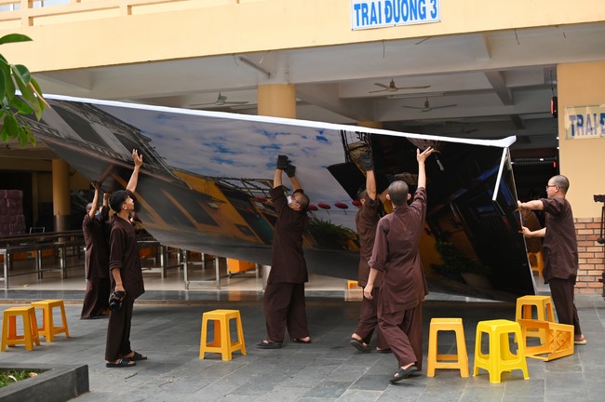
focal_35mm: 48
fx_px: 806
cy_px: 201
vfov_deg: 28.0
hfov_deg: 41.2
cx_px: 302
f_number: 2.8
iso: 250
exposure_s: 1/125
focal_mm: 48
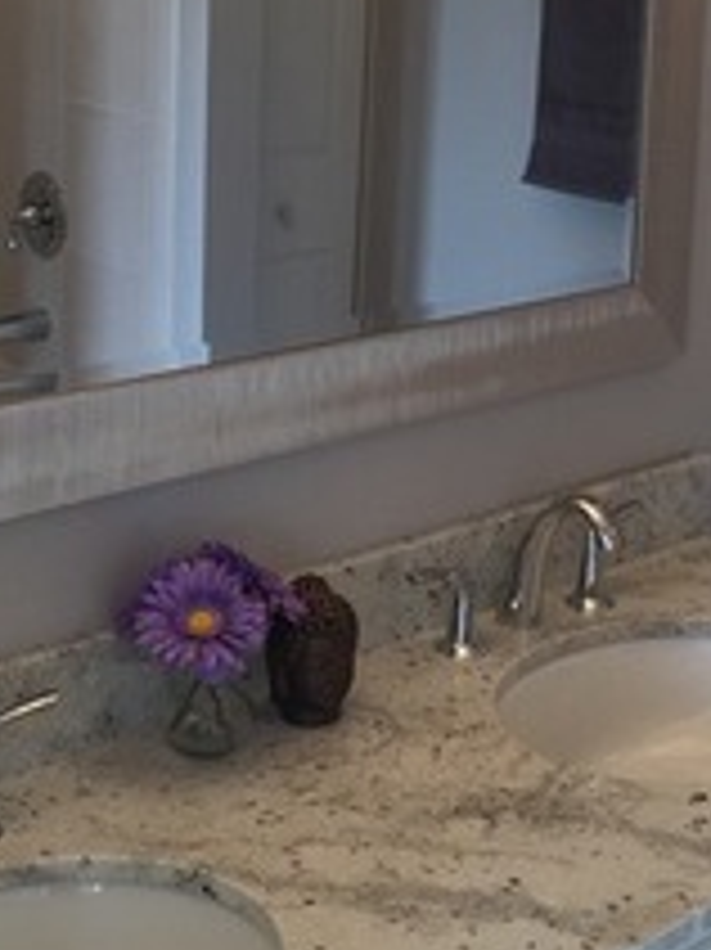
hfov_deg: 22.2
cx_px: 446
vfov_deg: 28.7
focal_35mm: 66
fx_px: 1809
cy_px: 176
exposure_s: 1/30
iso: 100
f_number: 2.2
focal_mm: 4.15
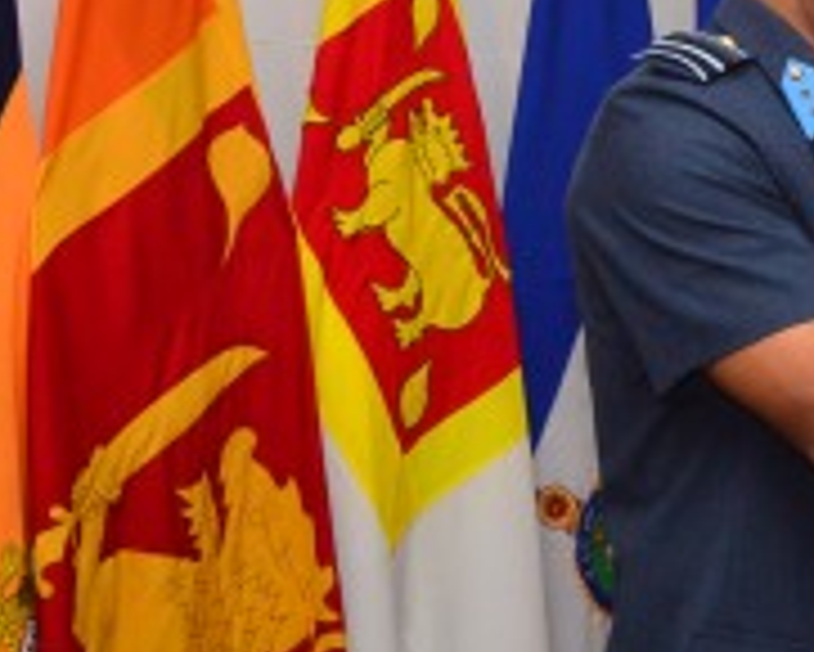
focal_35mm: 140
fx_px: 3375
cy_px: 202
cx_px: 1205
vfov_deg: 11.0
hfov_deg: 13.0
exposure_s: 1/100
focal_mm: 30
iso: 800
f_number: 7.1
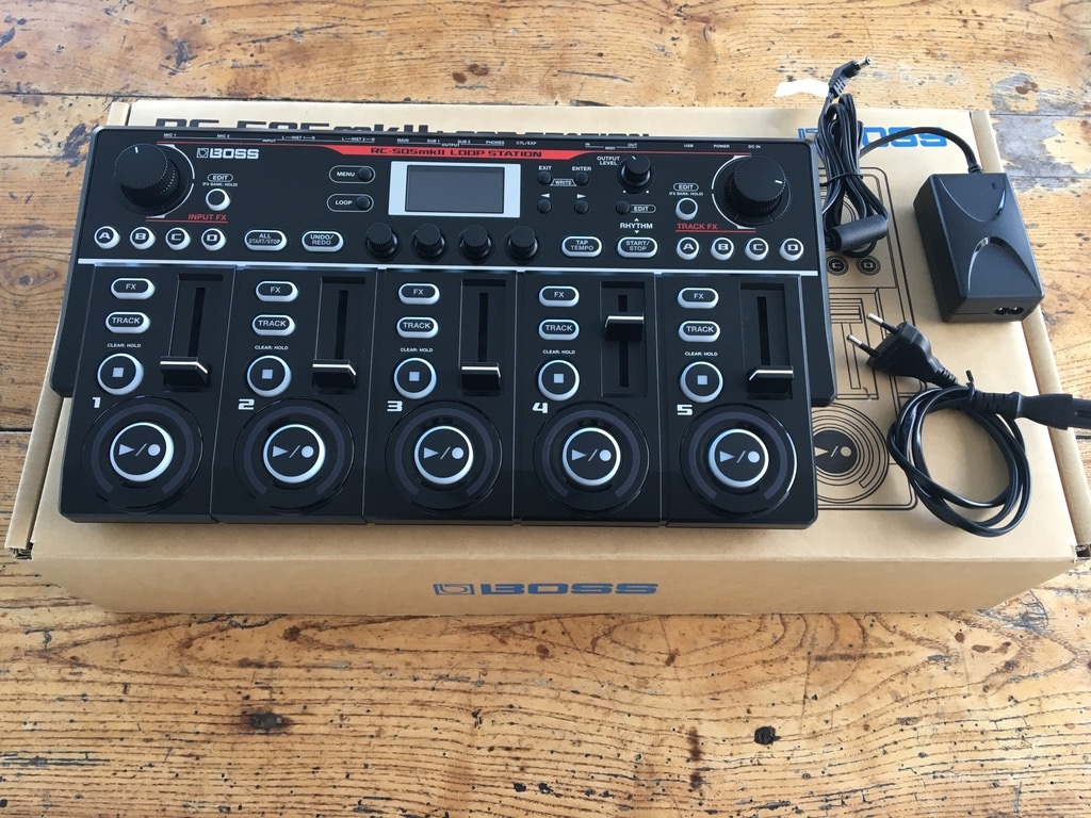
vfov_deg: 48.2
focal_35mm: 29
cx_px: 546
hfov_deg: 61.7
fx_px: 914
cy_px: 409
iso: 32
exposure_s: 1/33
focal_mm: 4.15
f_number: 2.2
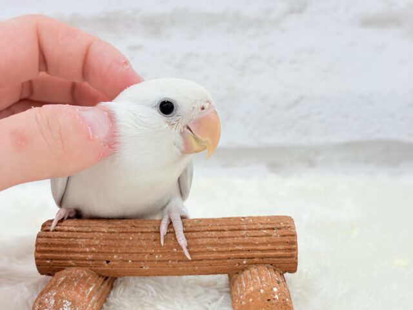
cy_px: 155
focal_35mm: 52
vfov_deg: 28.0
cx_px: 206
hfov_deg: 36.8
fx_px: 620
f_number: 1.6
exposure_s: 1/100
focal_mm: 5.96
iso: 80
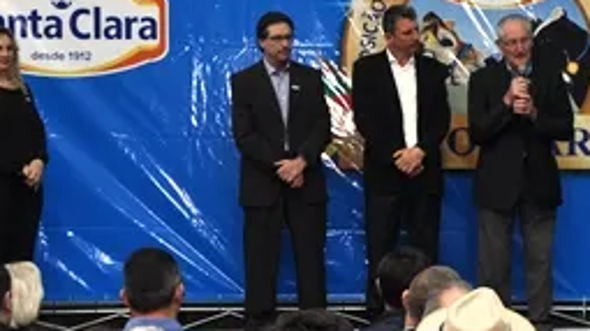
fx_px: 2347
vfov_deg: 8.1
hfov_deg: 14.3
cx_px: 444
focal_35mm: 150
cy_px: 215
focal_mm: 45
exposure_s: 1/30
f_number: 5
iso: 400
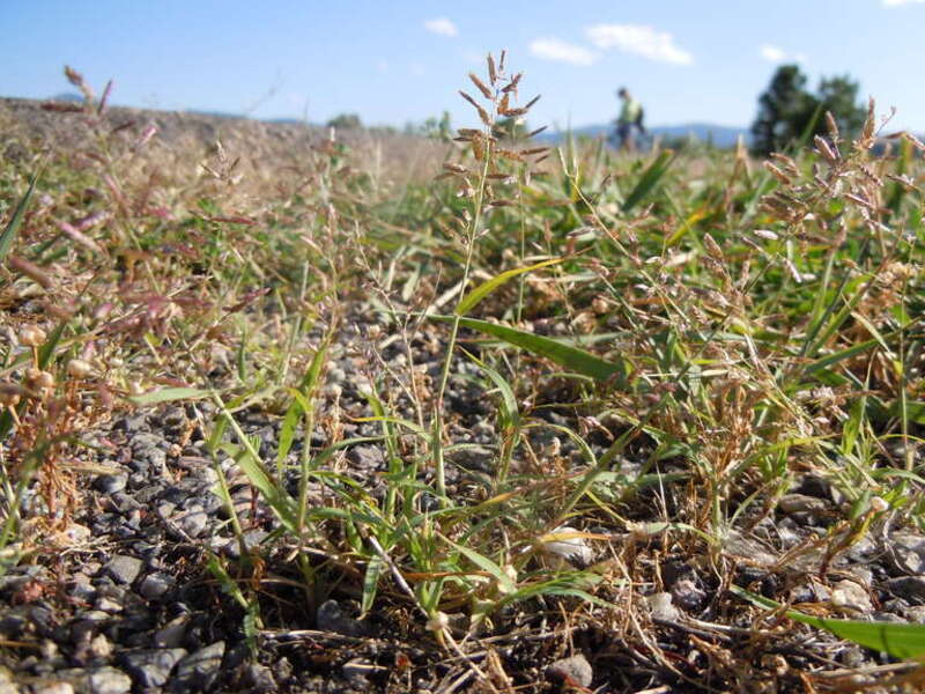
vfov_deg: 46.8
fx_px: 802
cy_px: 347
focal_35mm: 30
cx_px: 462
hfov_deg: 60.0
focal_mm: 5.4
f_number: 3.5
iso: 100
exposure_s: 1/640
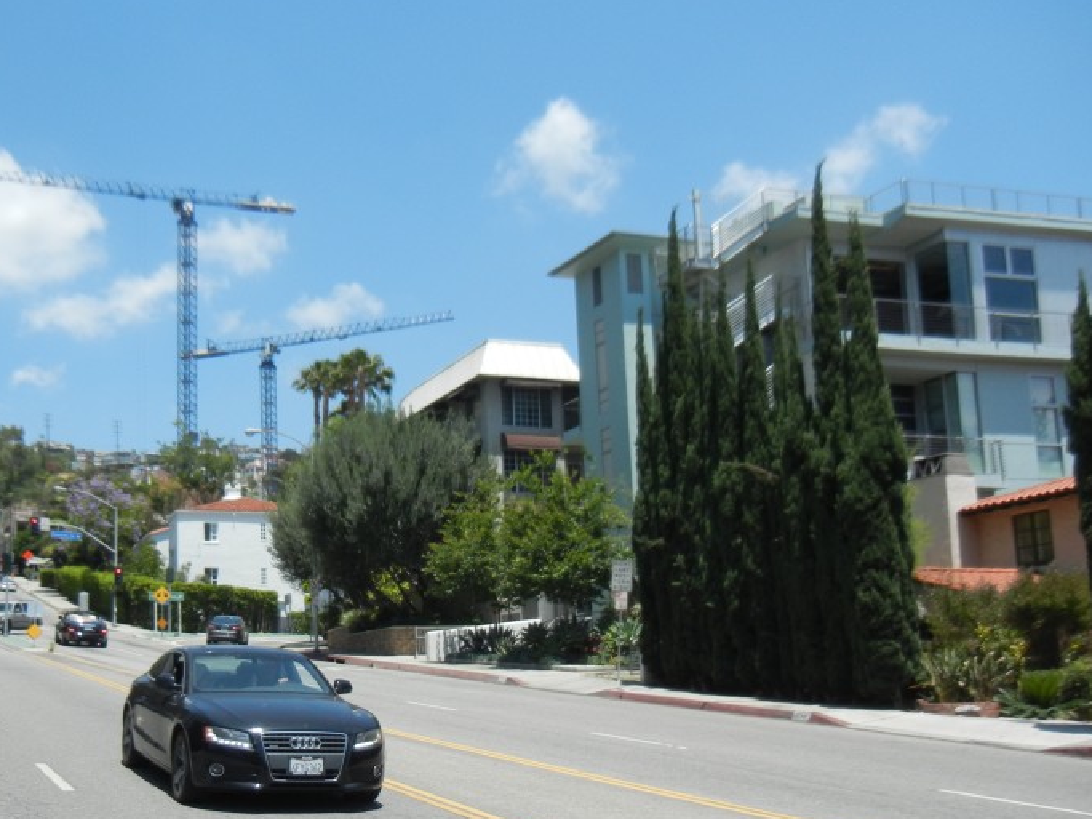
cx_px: 353
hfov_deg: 41.5
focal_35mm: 45
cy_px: 502
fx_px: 1419
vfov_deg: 32.1
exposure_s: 1/354
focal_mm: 5.4
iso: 160
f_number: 7
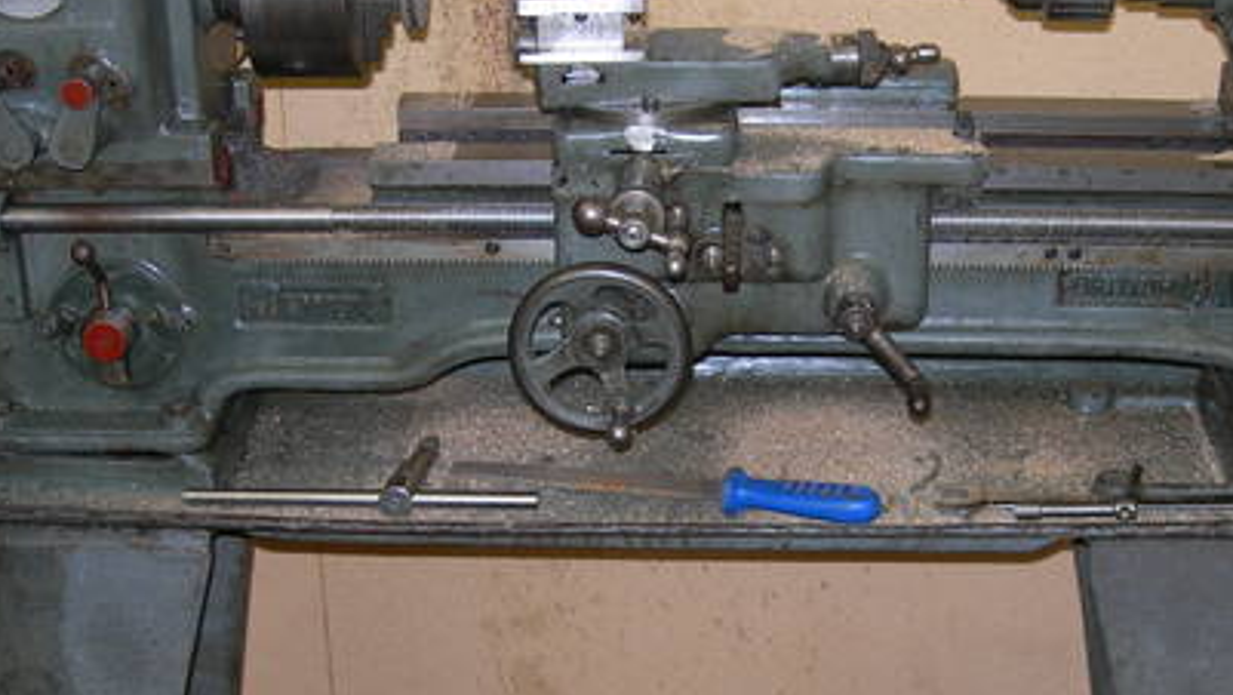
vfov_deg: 18.2
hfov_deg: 31.9
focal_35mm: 66
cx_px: 673
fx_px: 2159
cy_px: 504
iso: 58
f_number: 2.8
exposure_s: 1/60.1
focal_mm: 7.8
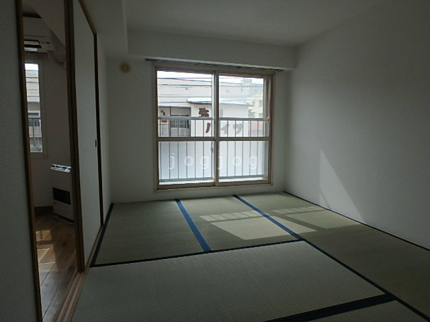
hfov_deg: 79.0
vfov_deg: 63.4
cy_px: 161
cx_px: 215
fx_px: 261
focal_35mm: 21
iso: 125
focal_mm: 3.7
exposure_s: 1/640
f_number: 3.5
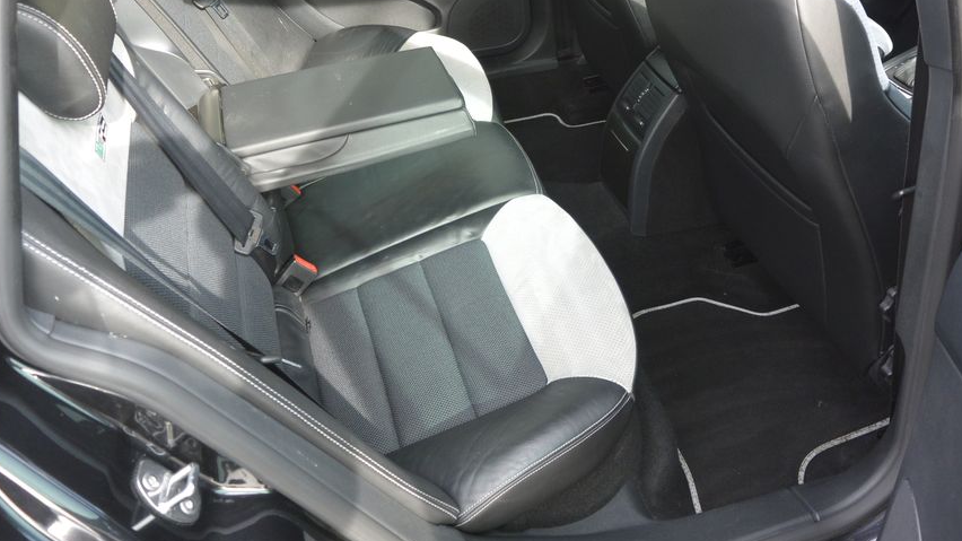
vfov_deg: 34.3
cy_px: 174
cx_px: 525
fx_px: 867
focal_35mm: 34
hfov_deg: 57.9
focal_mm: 10
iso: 200
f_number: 3.5
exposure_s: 1/125
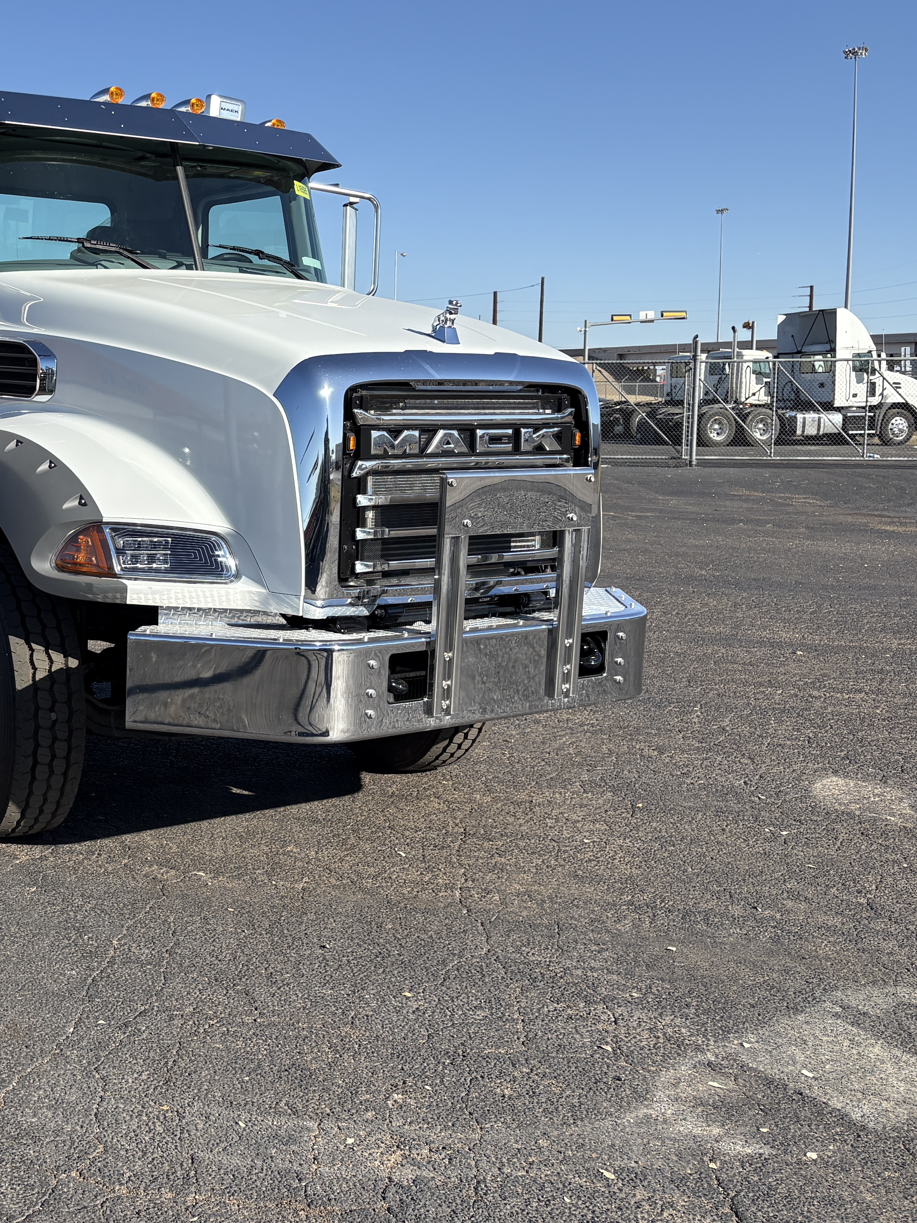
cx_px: 19
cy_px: 535
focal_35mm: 42
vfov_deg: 44.7
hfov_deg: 31.9
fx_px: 1483
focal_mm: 5.96
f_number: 1.6
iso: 50
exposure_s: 1/3125
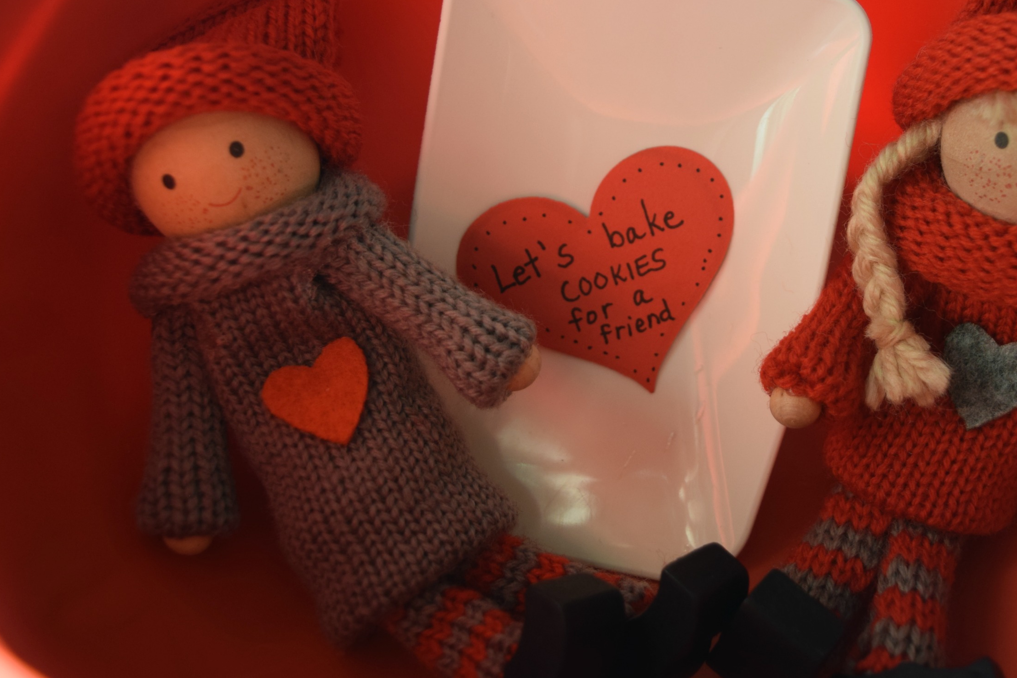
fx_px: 1525
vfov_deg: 24.9
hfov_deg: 36.6
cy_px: 211
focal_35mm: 54
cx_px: 661
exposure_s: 1/60
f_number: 4
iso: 400
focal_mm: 24
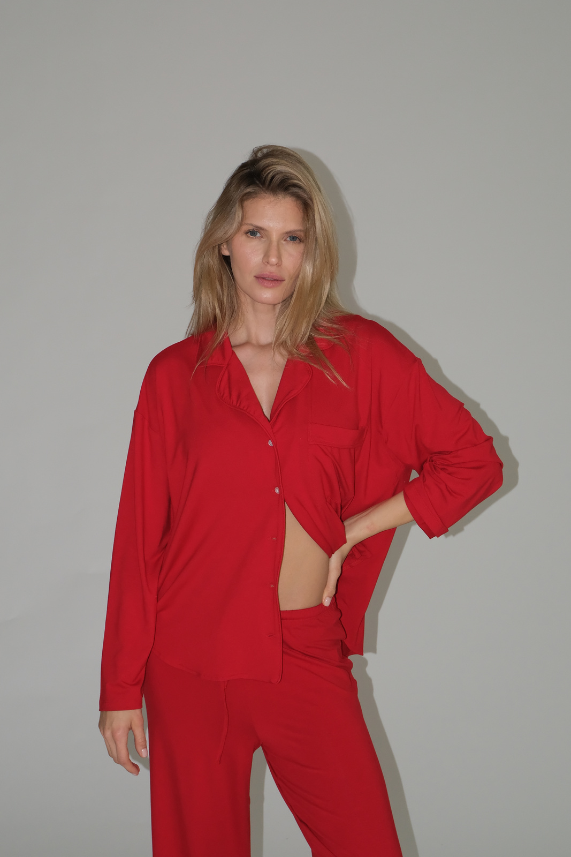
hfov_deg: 33.4
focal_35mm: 40
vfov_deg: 48.5
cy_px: 428
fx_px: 951
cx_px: 286
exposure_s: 1/100
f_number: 4.4
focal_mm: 26.4
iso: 1250
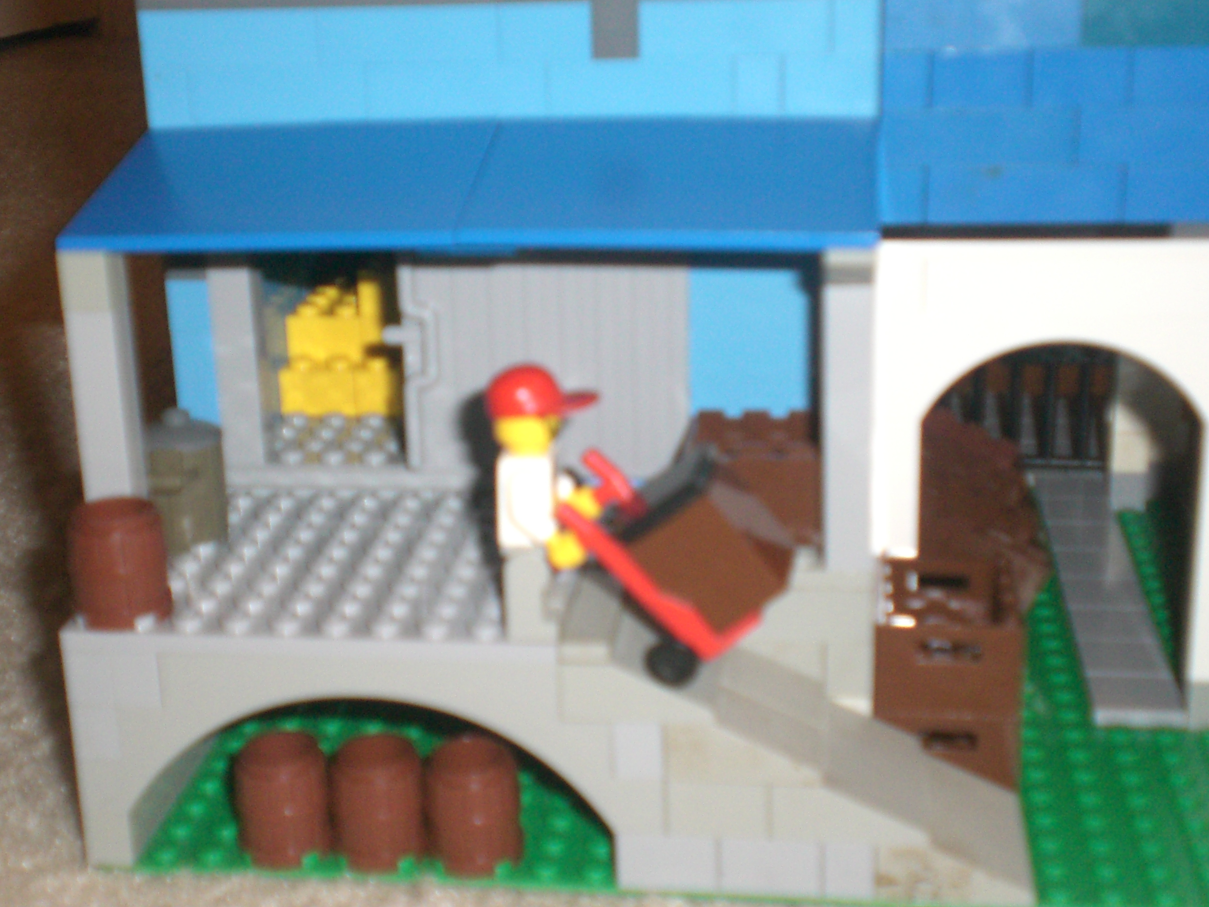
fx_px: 2026
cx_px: 592
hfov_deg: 33.2
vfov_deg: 25.2
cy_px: 429
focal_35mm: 58
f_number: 3.6
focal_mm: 8.44
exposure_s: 1/60
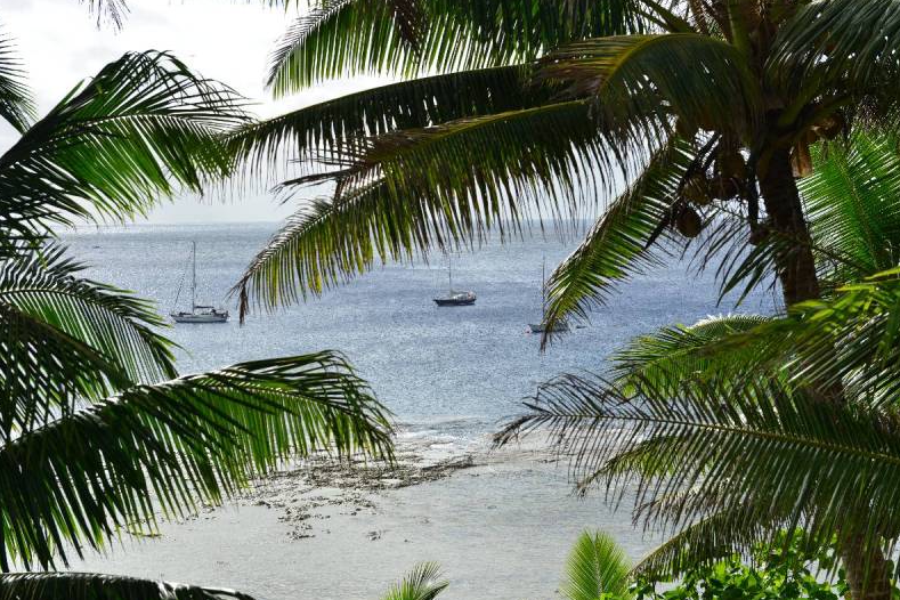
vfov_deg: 19.2
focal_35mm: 71
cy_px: 300
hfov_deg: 28.5
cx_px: 449
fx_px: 1775
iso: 200
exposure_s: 1/400
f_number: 10
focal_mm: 70
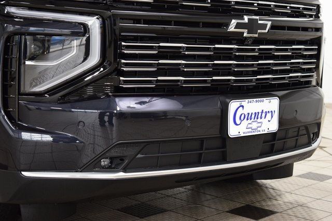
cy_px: 110
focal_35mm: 60
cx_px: 166
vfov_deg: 22.6
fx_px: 553
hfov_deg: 33.4
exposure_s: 1/60
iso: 1600
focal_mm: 40
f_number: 4
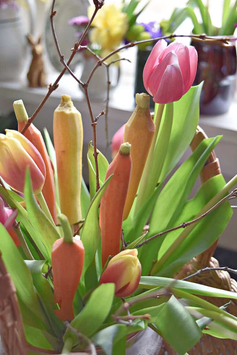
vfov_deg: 33.4
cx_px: 119
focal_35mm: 60
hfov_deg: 22.6
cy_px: 183
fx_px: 592
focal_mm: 38
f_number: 4.8
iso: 560
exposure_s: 1/60
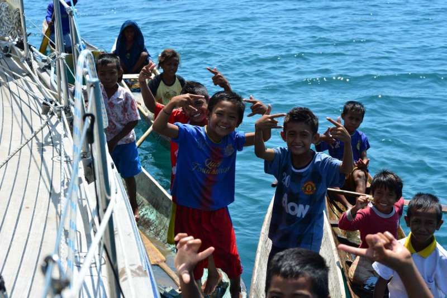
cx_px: 224
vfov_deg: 19.5
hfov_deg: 28.8
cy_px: 149
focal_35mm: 70
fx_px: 869
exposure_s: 1/320
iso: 250
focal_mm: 70
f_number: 9
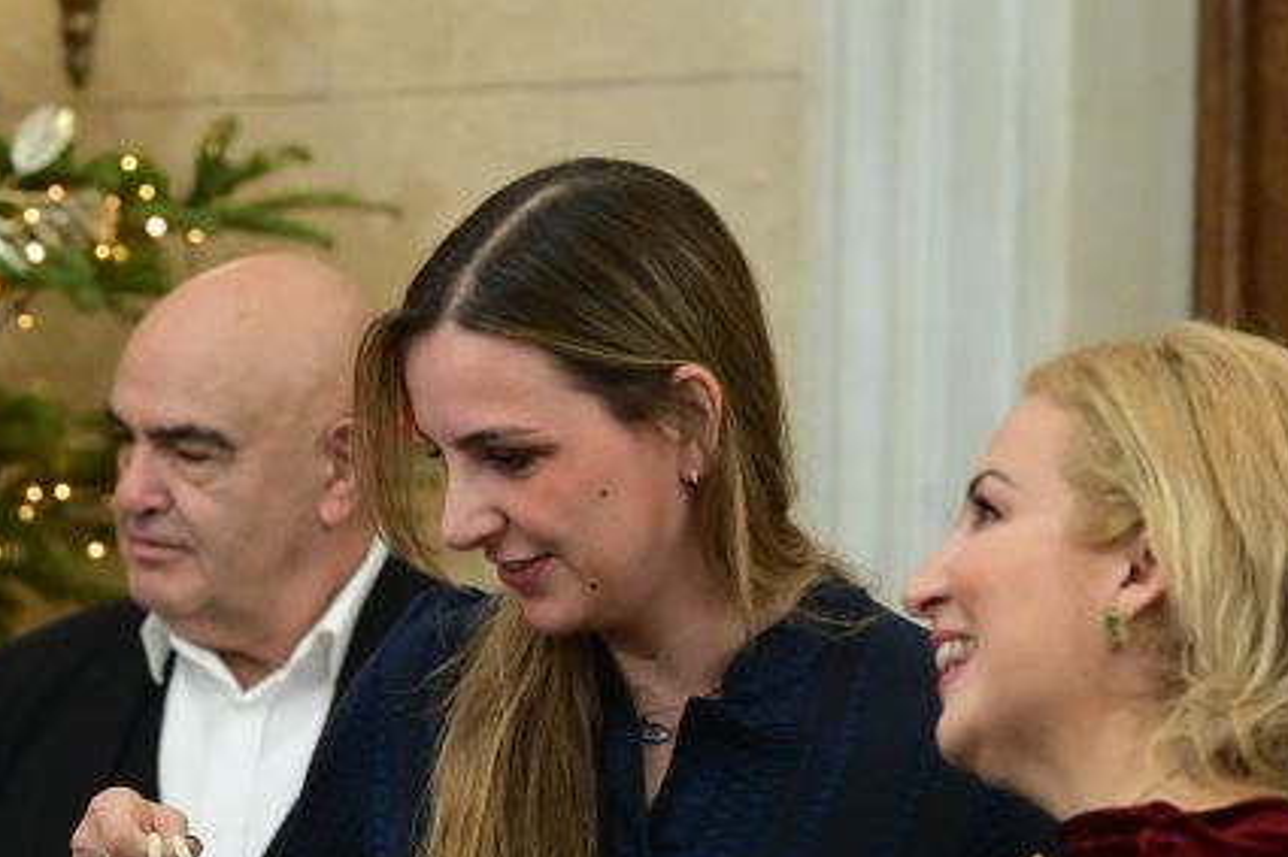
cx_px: 506
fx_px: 9084
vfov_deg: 5.4
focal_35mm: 254
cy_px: 680
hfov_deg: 8.1
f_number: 6.3
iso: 6400
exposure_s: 1/400
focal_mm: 135
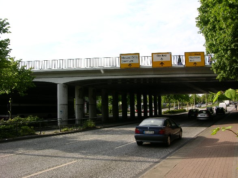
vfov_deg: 40.7
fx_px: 241
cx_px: 119
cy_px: 89
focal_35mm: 35
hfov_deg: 52.6
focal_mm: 8.9
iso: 50
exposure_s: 1/86.2
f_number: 7.1
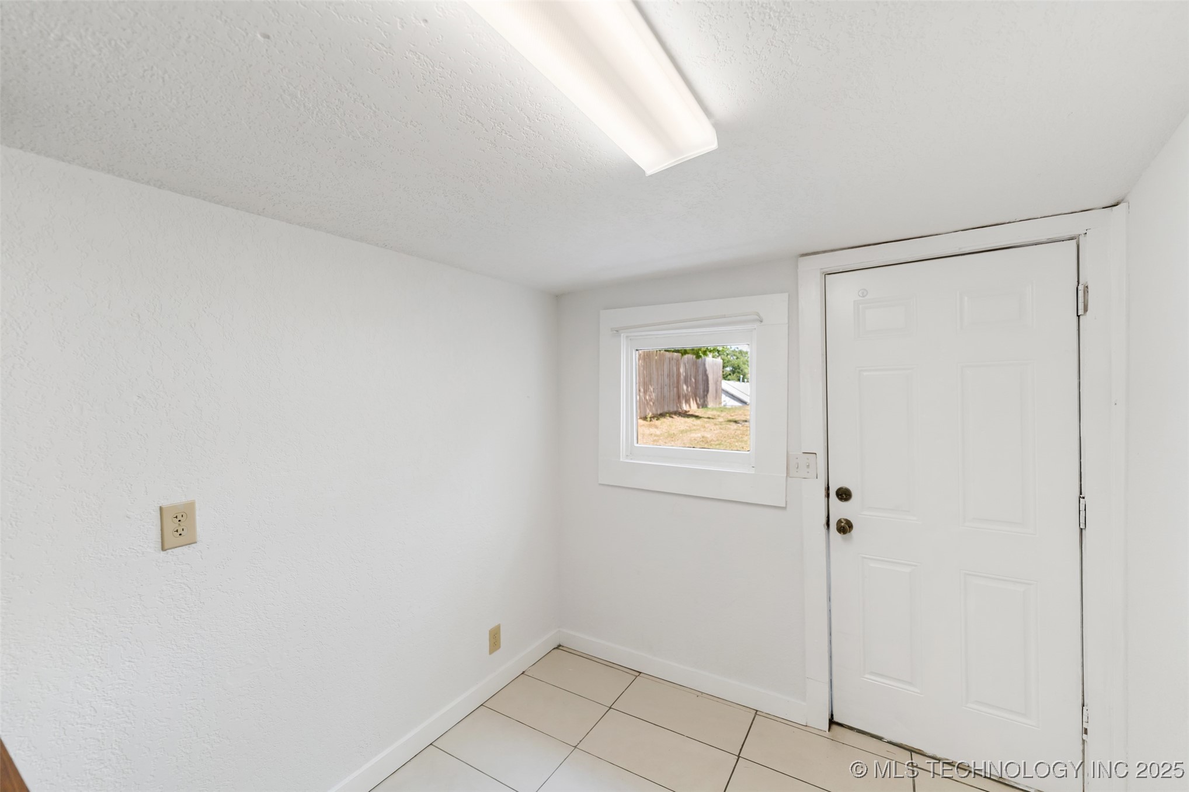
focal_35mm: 15
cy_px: 396
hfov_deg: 101.9
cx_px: 594
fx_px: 482
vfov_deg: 78.8
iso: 400
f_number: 2.8
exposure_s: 1/250
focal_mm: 14.6
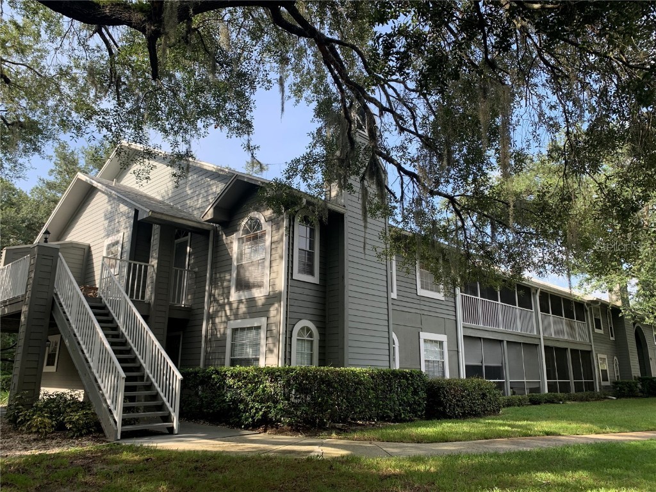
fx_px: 493
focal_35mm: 26
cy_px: 246
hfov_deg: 67.3
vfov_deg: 53.1
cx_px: 328
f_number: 1.8
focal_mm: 4.25
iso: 25
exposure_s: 1/580
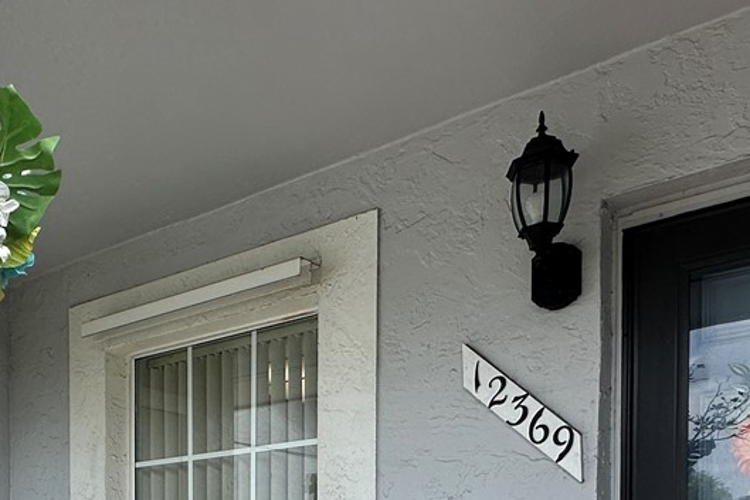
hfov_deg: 42.1
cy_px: 618
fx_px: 917
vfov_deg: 26.7
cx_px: 126
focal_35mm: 44
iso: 40
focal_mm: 2.22
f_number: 2.2
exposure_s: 1/861
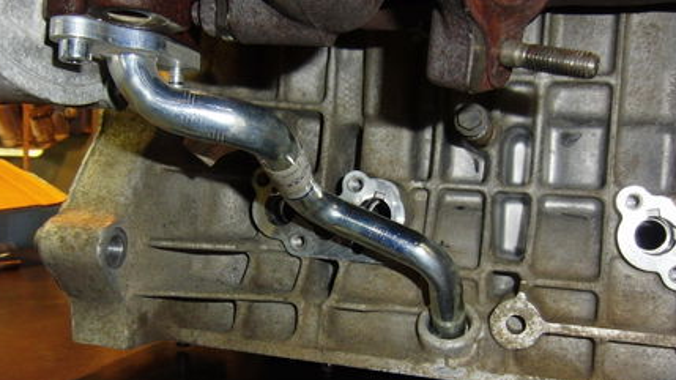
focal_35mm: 39
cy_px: 240
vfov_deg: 30.3
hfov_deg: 51.5
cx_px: 303
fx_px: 699
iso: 200
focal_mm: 4.3
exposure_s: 1/25
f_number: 3.2
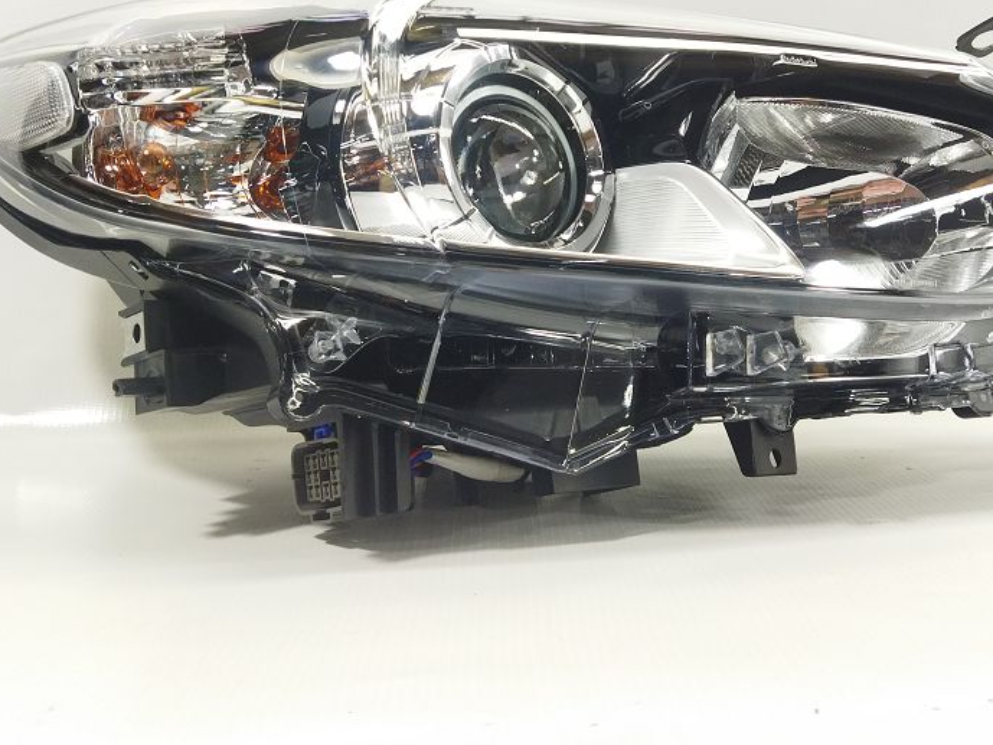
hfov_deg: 40.3
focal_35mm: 47
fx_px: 1348
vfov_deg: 30.6
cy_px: 229
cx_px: 589
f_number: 1.79
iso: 170
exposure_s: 1/100
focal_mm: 4.71
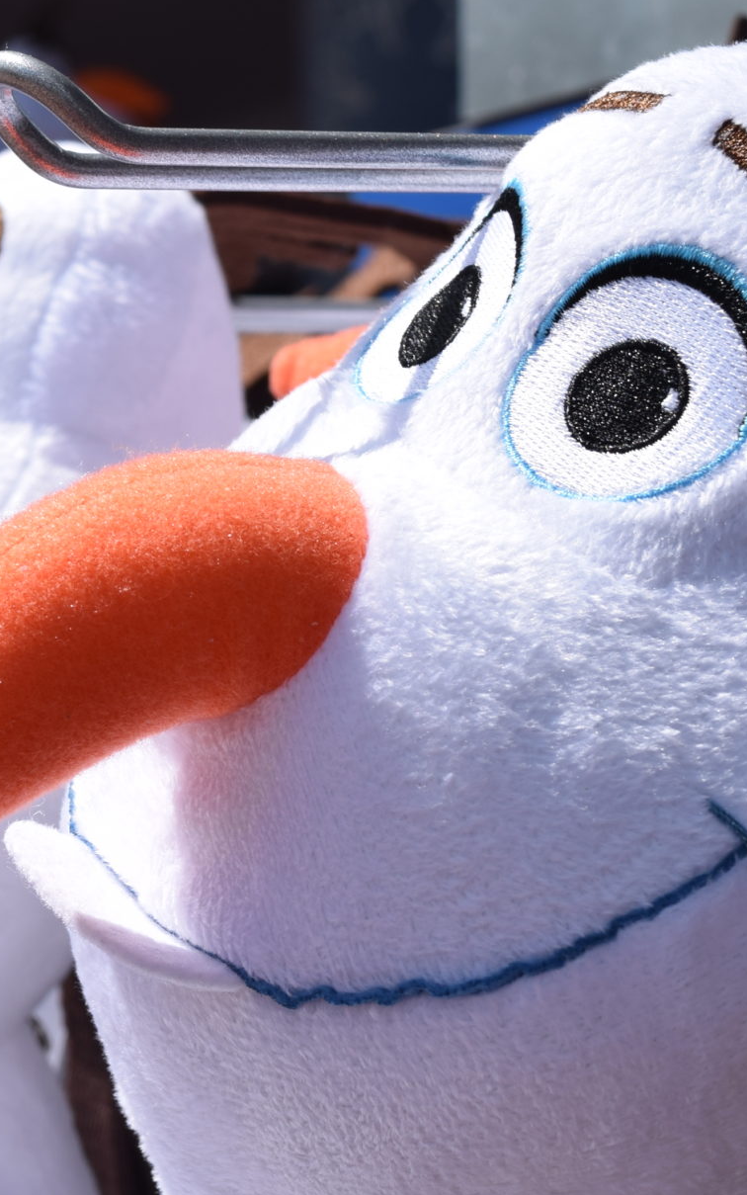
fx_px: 4005
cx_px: -103
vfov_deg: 17.0
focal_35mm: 123
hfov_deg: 10.5
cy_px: 706
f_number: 9
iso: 100
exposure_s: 1/320
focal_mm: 38
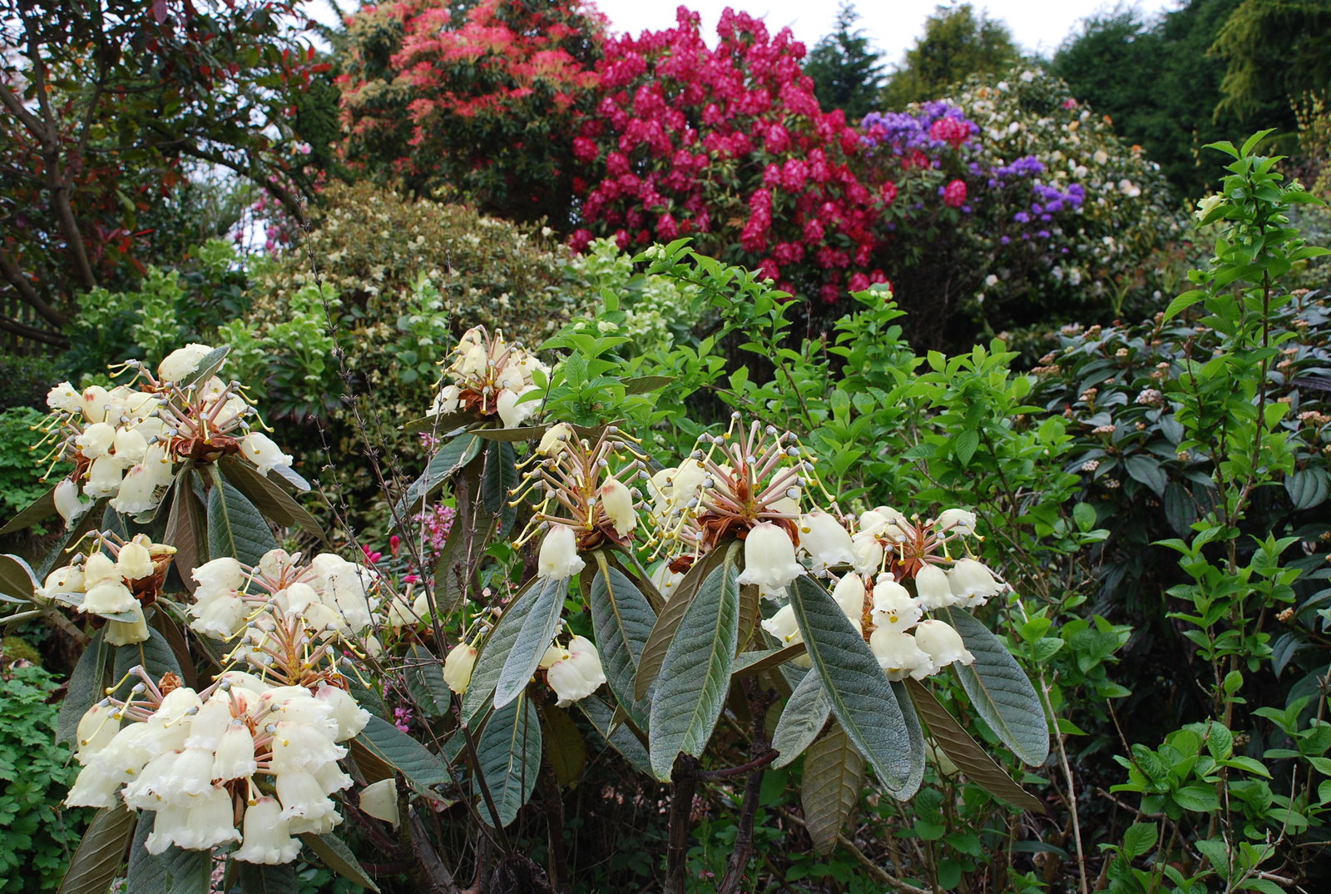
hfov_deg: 46.3
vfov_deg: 32.0
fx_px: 1556
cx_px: 666
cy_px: 447
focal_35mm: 42
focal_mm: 28
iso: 100
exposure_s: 1/125
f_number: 5.6
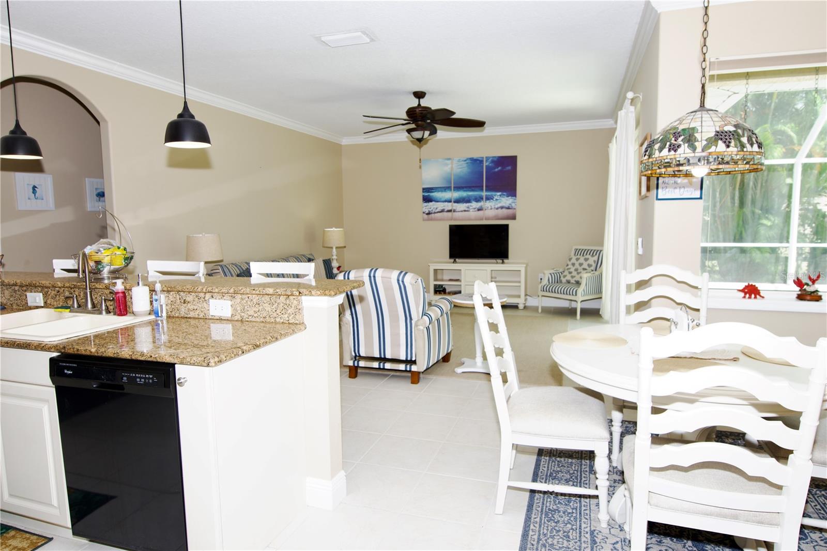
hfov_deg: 81.2
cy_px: 276
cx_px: 414
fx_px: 482
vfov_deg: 59.5
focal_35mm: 21
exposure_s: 1/80
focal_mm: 14
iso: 200
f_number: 4.5
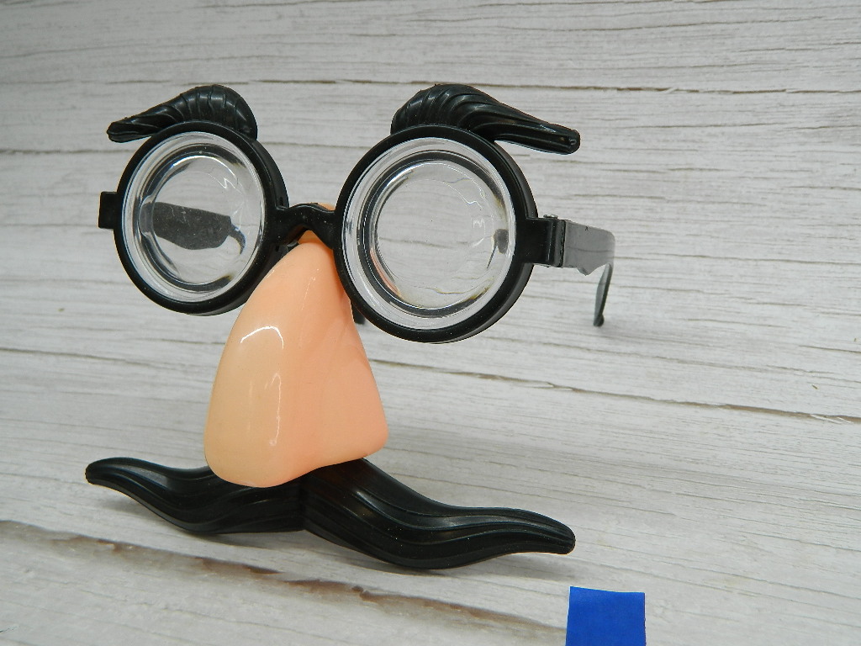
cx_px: 430
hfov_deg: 52.6
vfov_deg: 40.7
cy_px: 323
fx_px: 871
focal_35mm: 35
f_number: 3.3
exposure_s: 1/60
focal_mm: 6.2
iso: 80
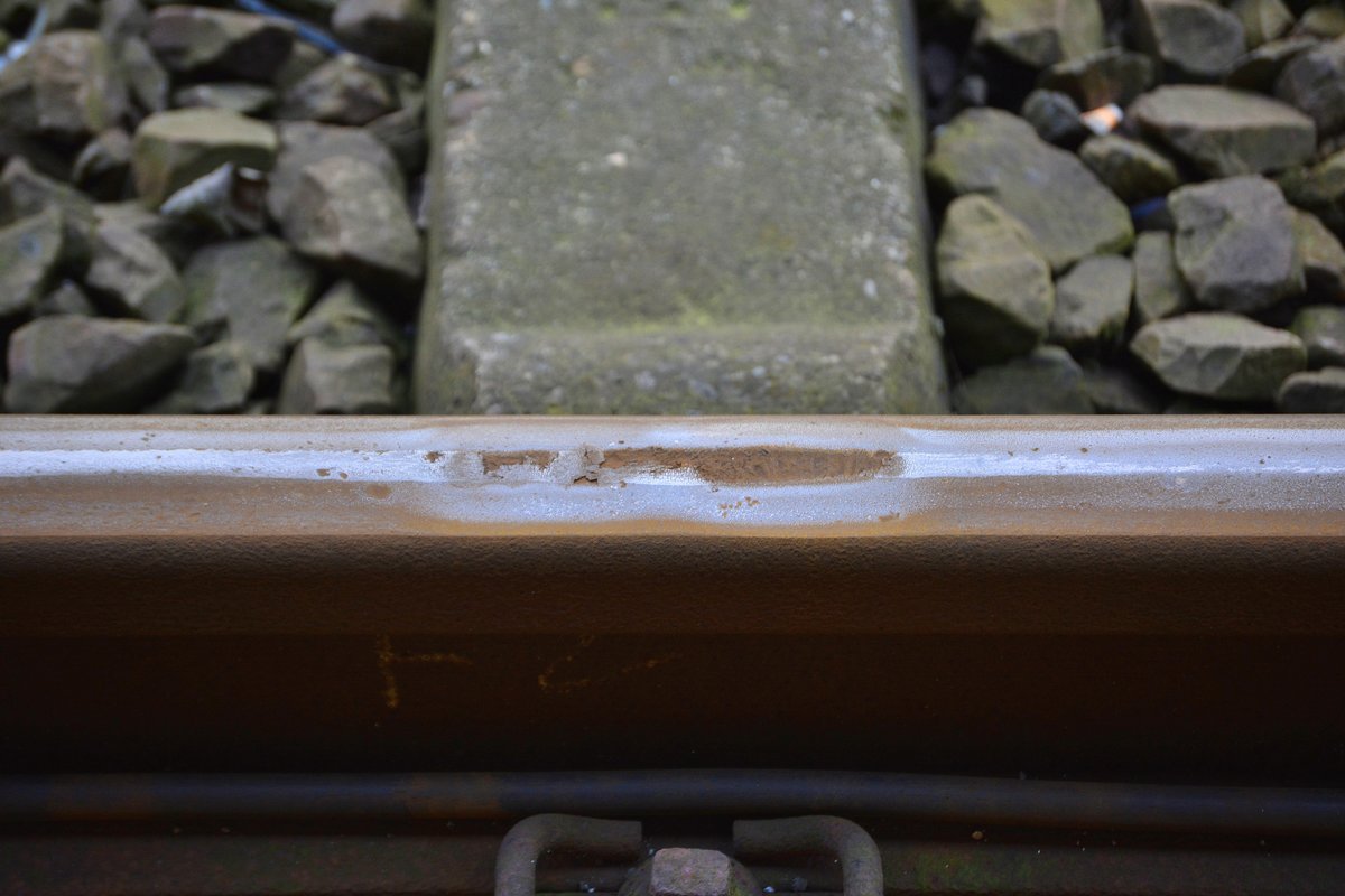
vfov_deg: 7.0
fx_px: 7285
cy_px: 448
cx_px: 672
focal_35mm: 195
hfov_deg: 10.5
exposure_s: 1/400
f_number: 5
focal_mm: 130
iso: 320
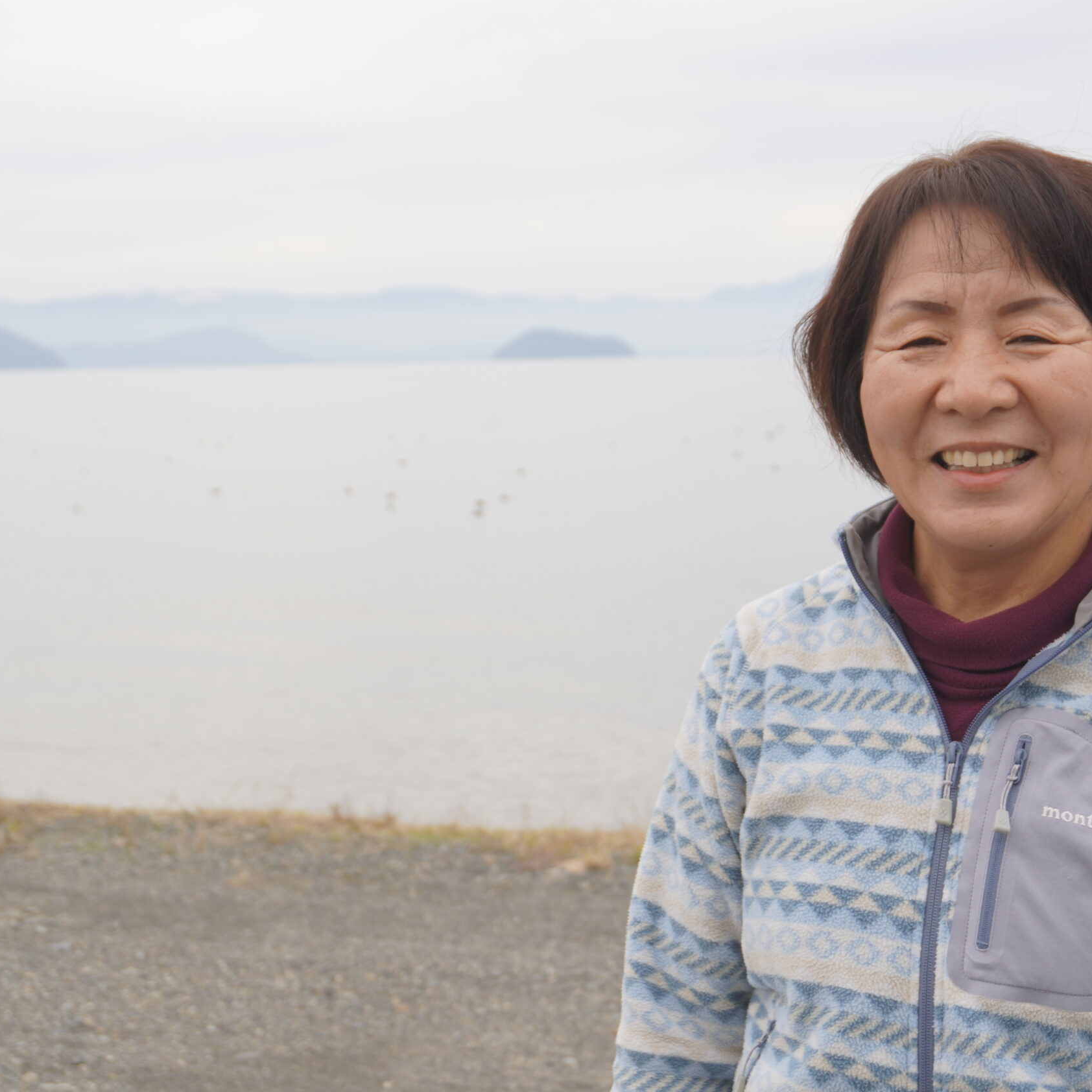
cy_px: 546
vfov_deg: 27.7
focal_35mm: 62
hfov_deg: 27.7
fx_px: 2213
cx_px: 585
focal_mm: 32
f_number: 5.6
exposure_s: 1/160
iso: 100
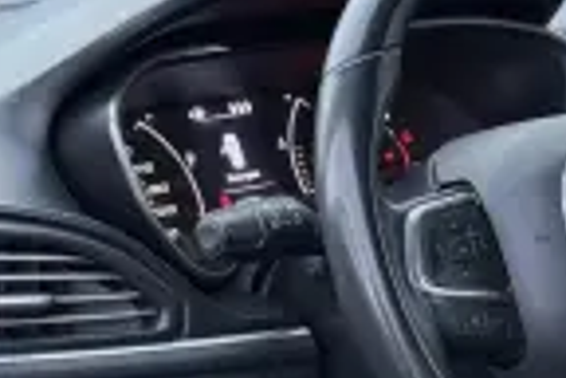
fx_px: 1965
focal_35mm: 125
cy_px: 209
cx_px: 503
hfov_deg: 16.2
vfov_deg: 11.0
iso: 250
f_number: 1.78
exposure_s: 1/60
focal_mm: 6.76
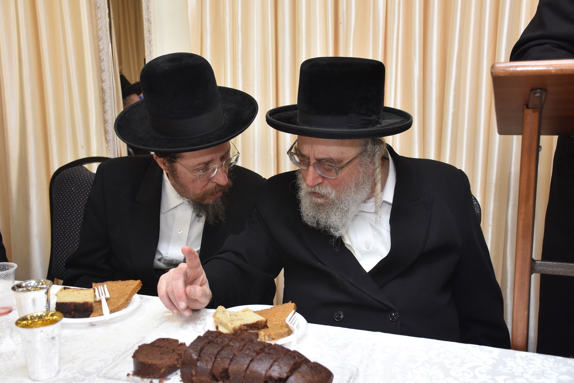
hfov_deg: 47.9
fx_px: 646
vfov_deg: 33.0
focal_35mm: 40
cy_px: 192
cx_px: 287
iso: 1000
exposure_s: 1/160
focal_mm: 27
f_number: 5.6
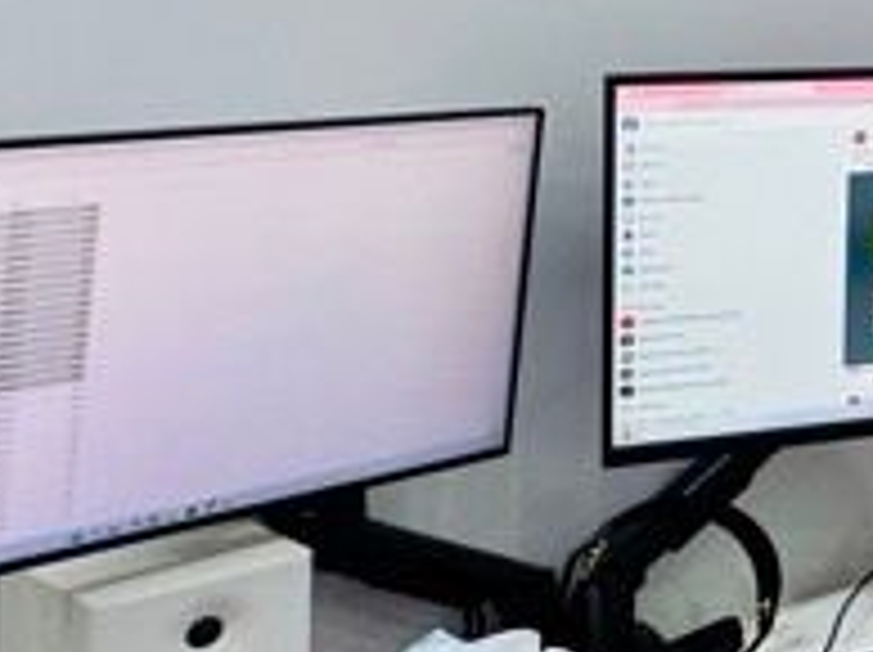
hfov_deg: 18.5
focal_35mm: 74
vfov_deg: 19.1
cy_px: -49
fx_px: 1864
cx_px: 1692
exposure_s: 1/100
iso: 160
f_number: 2.2
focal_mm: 2.22
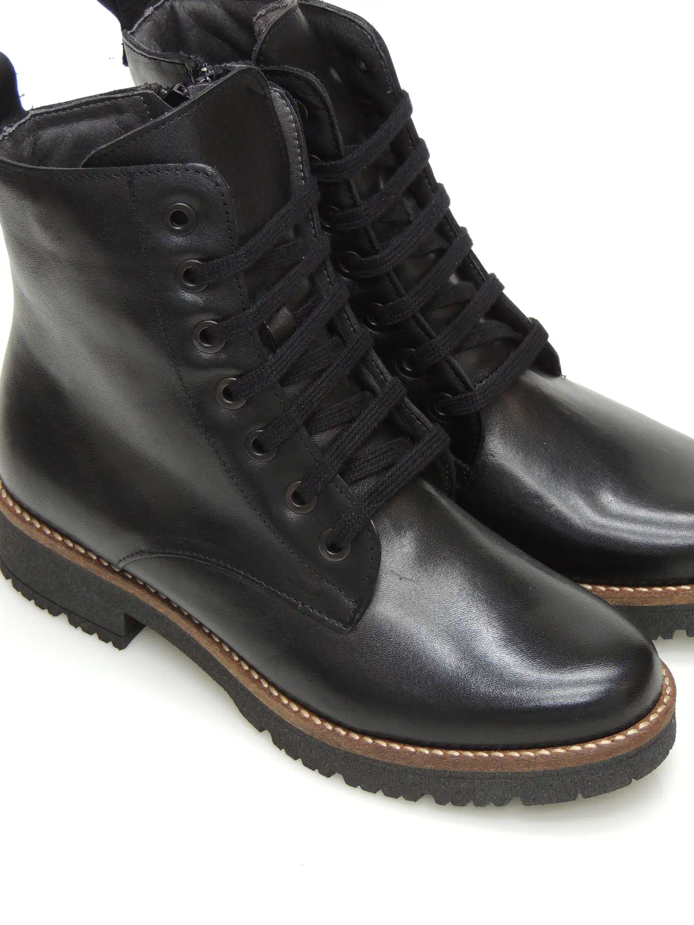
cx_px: 347
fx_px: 2807
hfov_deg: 14.1
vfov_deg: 18.7
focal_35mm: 105
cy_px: 462
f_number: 4.2
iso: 100
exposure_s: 1/5
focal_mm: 18.7
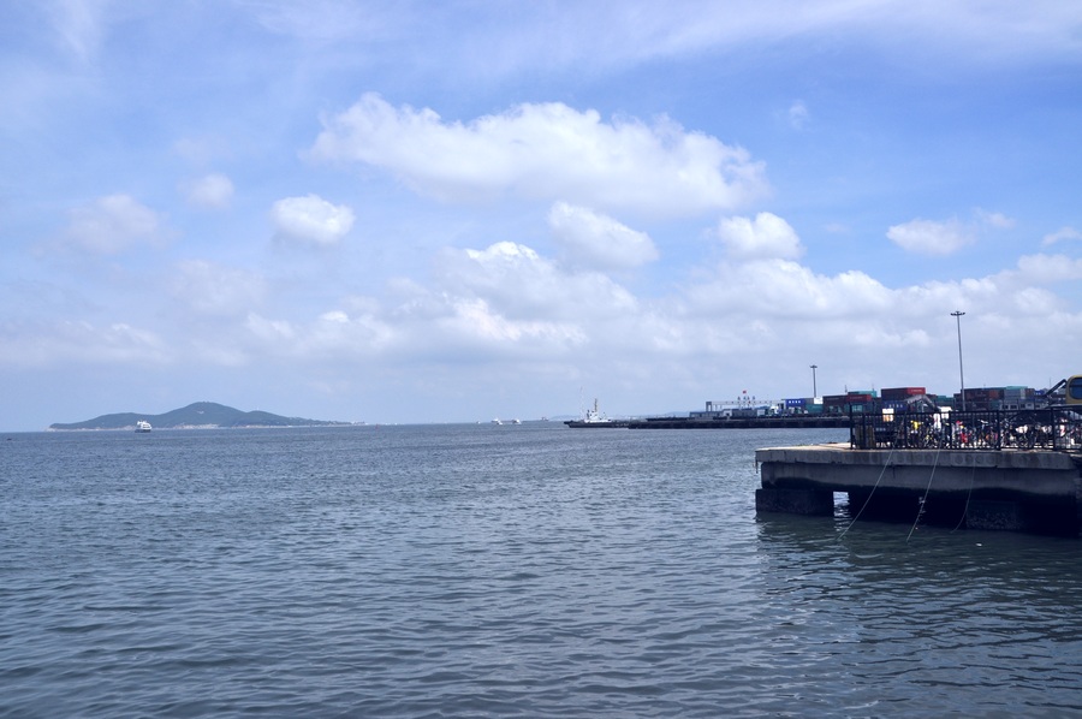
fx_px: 811
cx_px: 541
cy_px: 360
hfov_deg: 67.4
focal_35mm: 27
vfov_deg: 47.8
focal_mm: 18
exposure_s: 1/640
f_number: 11
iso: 200
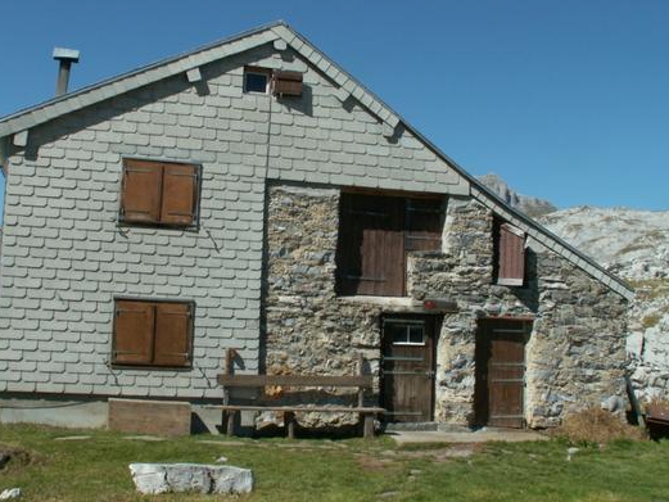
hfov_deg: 43.8
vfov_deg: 33.6
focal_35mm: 43
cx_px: 302
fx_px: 831
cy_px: 216
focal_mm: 5.86
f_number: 7.1
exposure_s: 1/200
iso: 50
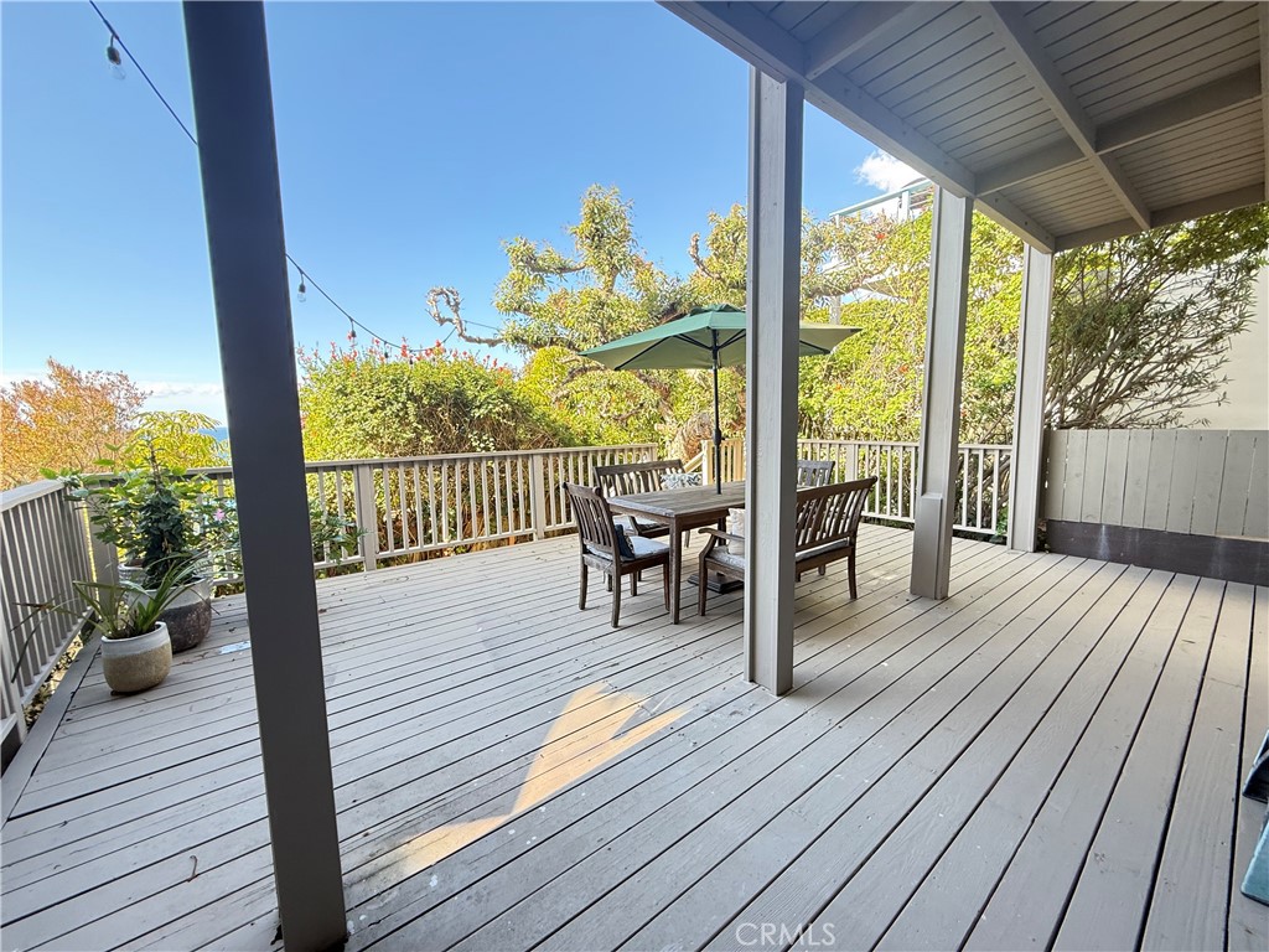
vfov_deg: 85.7
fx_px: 513
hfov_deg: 102.1
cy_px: 476
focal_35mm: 14
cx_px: 634
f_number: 2.2
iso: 80
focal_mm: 2.22
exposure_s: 1/99
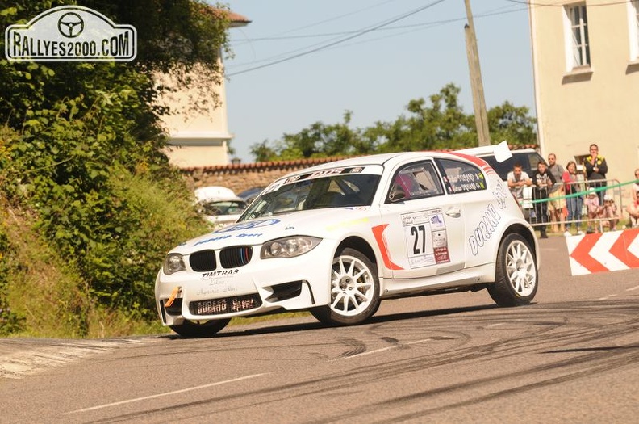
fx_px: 3588
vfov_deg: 6.8
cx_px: 320
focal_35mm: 202
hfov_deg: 10.2
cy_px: 212
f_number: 11
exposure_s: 1/1000
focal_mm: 135
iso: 200
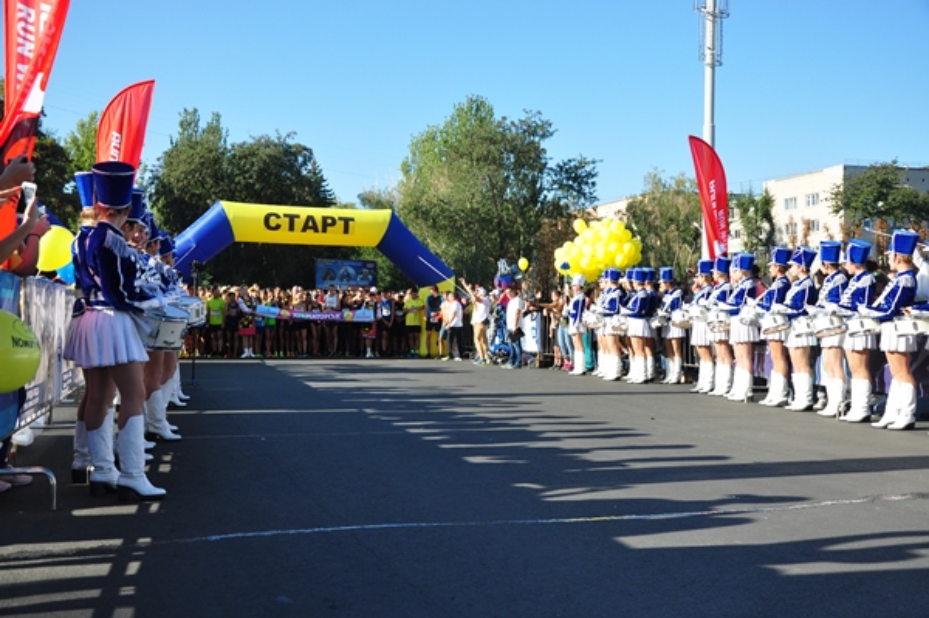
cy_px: 309
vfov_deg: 36.8
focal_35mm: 36
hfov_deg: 53.2
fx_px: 928
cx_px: 464
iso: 400
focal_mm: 24
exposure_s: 1/800
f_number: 6.3
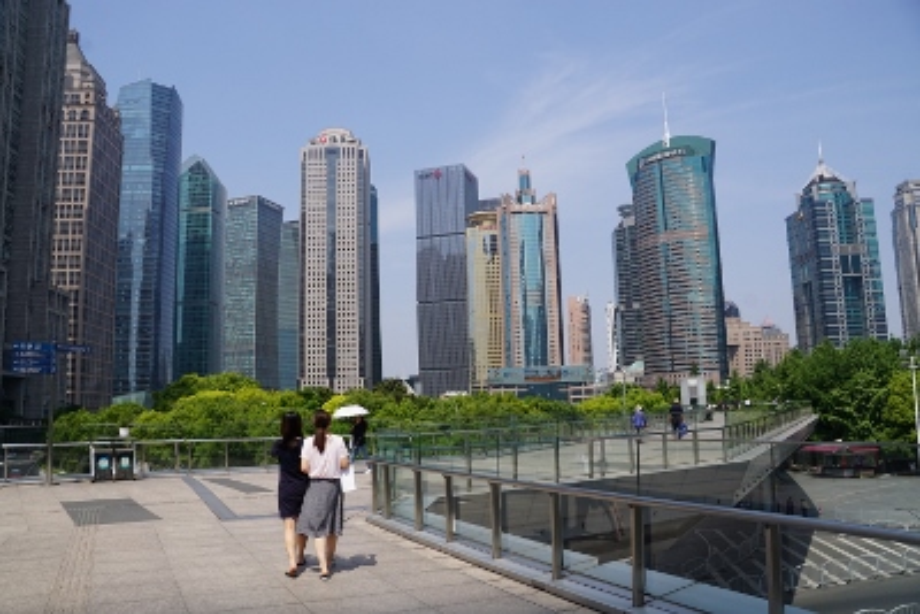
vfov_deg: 48.0
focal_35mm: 27
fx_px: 690
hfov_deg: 67.4
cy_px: 307
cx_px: 460
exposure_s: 1/250
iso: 100
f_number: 10
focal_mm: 18
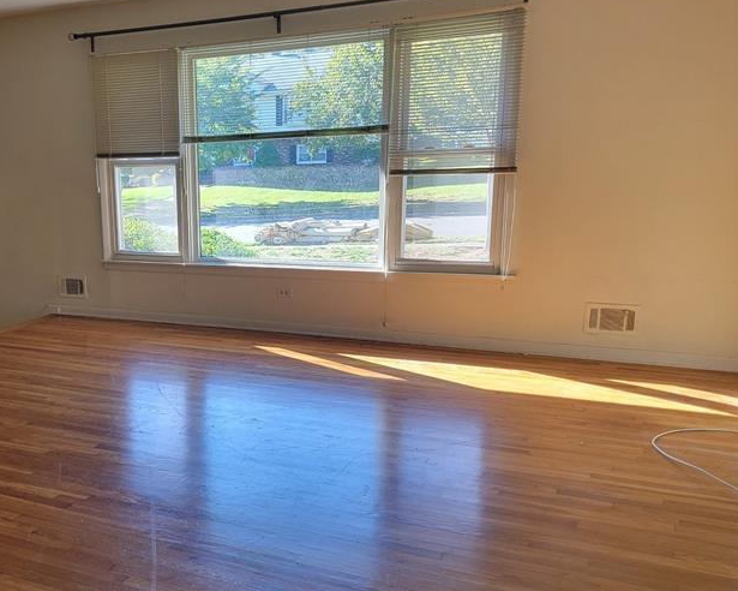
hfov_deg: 44.9
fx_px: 852
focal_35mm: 39
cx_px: 168
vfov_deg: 38.1
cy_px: 351
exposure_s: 1/120
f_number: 1.8
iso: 80
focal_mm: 6.7
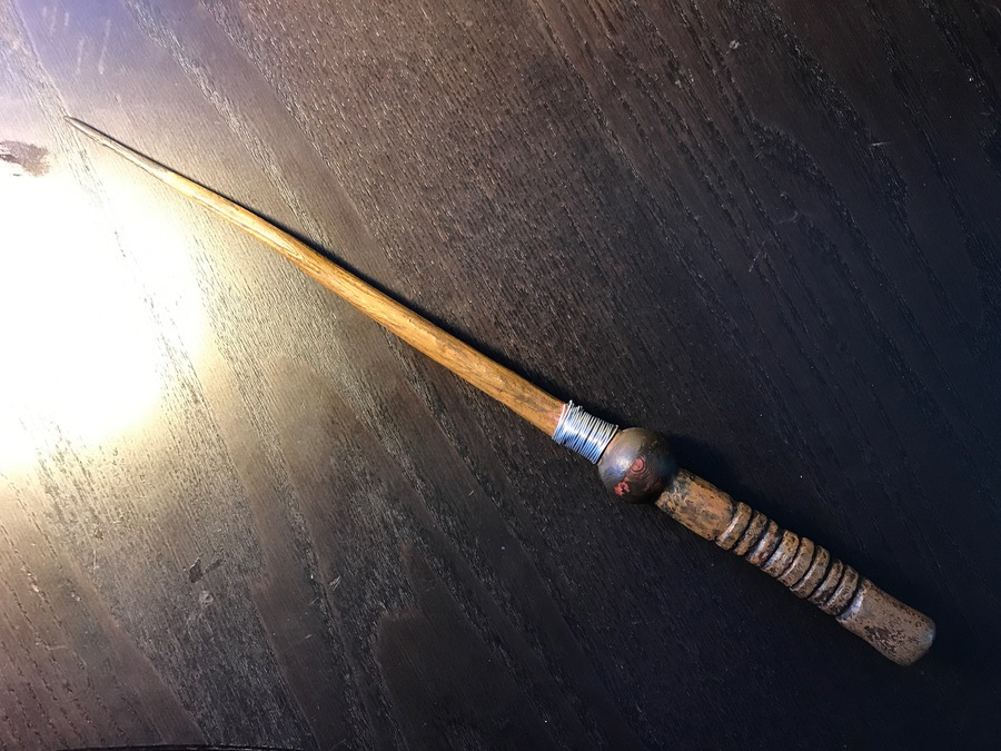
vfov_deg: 49.7
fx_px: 810
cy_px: 376
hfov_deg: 63.4
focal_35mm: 28
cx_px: 500
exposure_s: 1/15
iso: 64
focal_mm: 3.99
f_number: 1.8
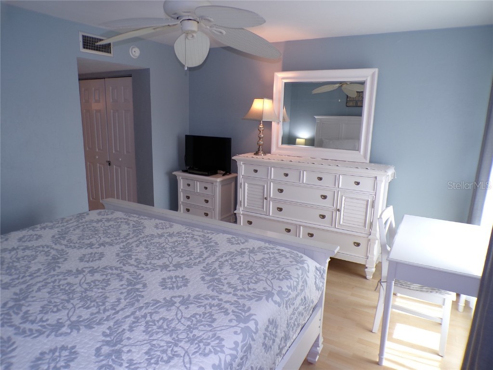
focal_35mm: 24
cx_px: 246
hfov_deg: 71.6
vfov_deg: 56.8
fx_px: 342
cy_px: 185
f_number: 3
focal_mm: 4.3
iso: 100
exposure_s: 1/40
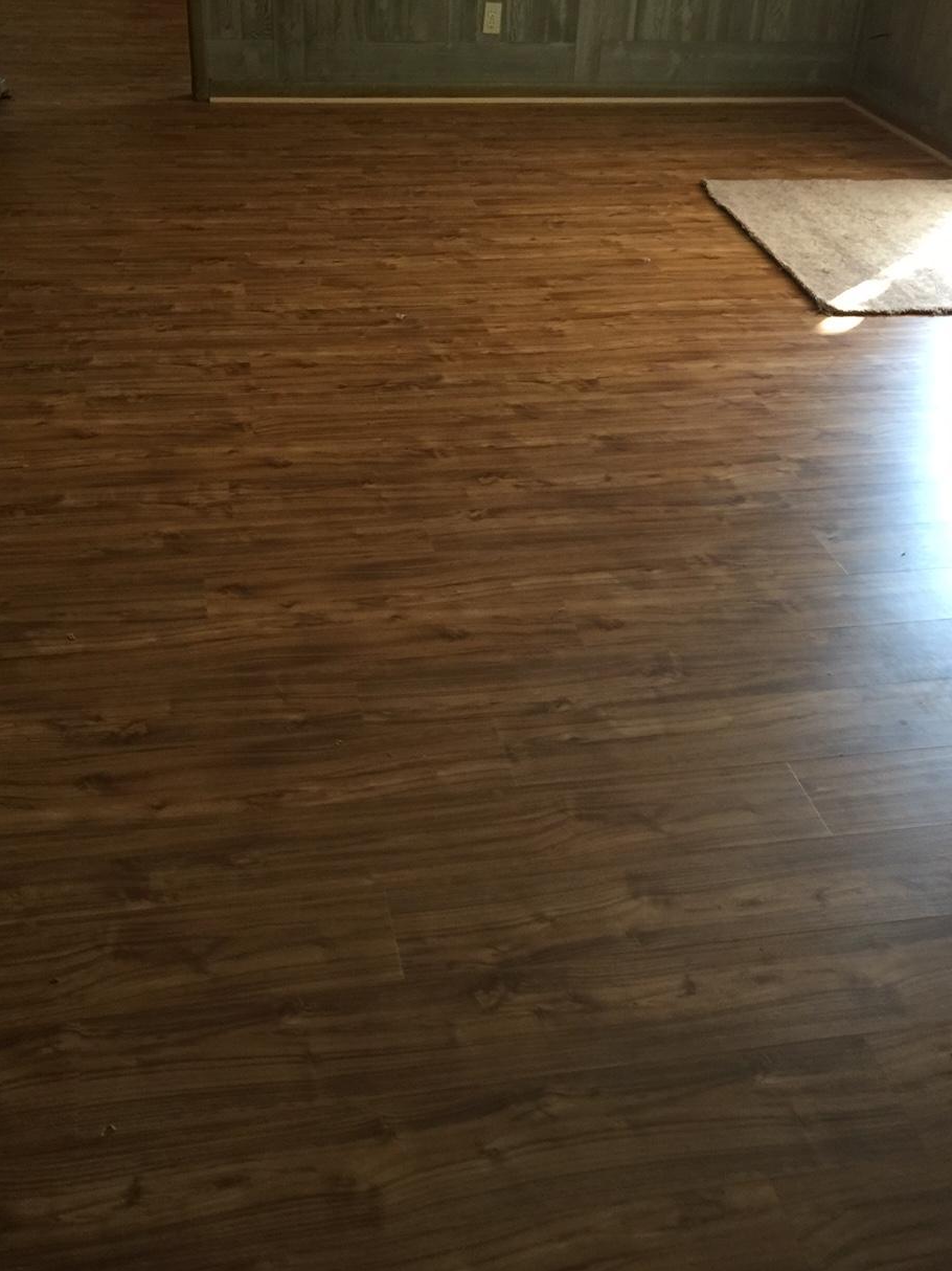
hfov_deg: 36.8
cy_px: 640
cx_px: 483
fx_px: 1431
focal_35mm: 39
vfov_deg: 47.9
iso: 80
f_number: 2.2
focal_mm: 4.15
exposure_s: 1/15
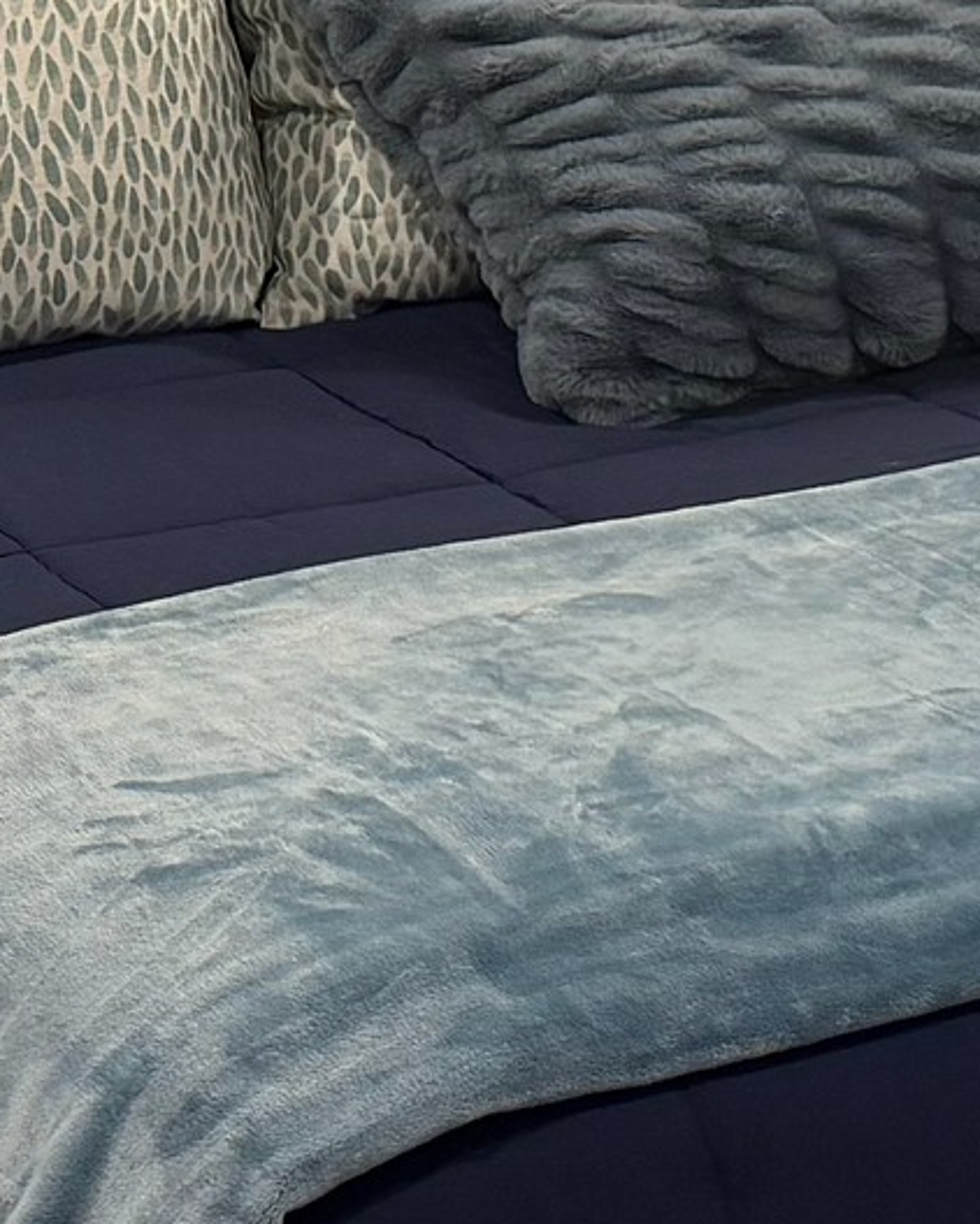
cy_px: -172
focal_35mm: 128
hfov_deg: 12.1
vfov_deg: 14.6
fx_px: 4638
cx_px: 402
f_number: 1.78
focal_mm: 6.76
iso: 200
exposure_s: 1/60
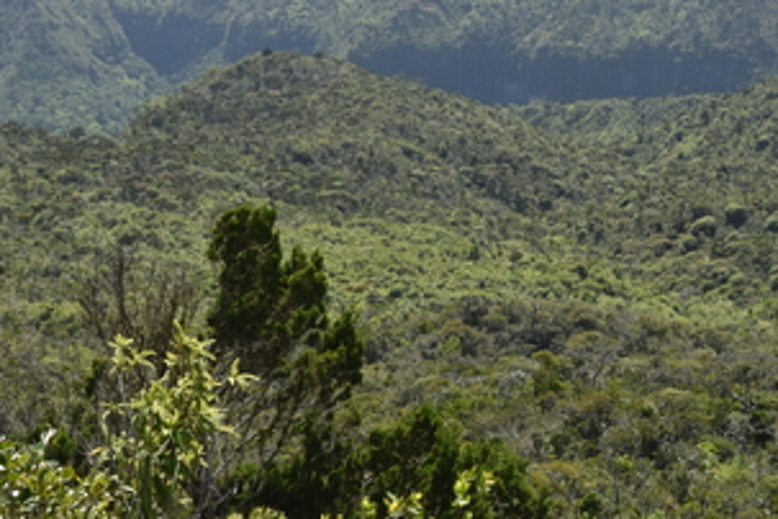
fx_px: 1927
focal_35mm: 89
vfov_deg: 15.3
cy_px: 170
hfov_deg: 22.5
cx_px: 614
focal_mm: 25
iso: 220
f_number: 8
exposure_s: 1/500
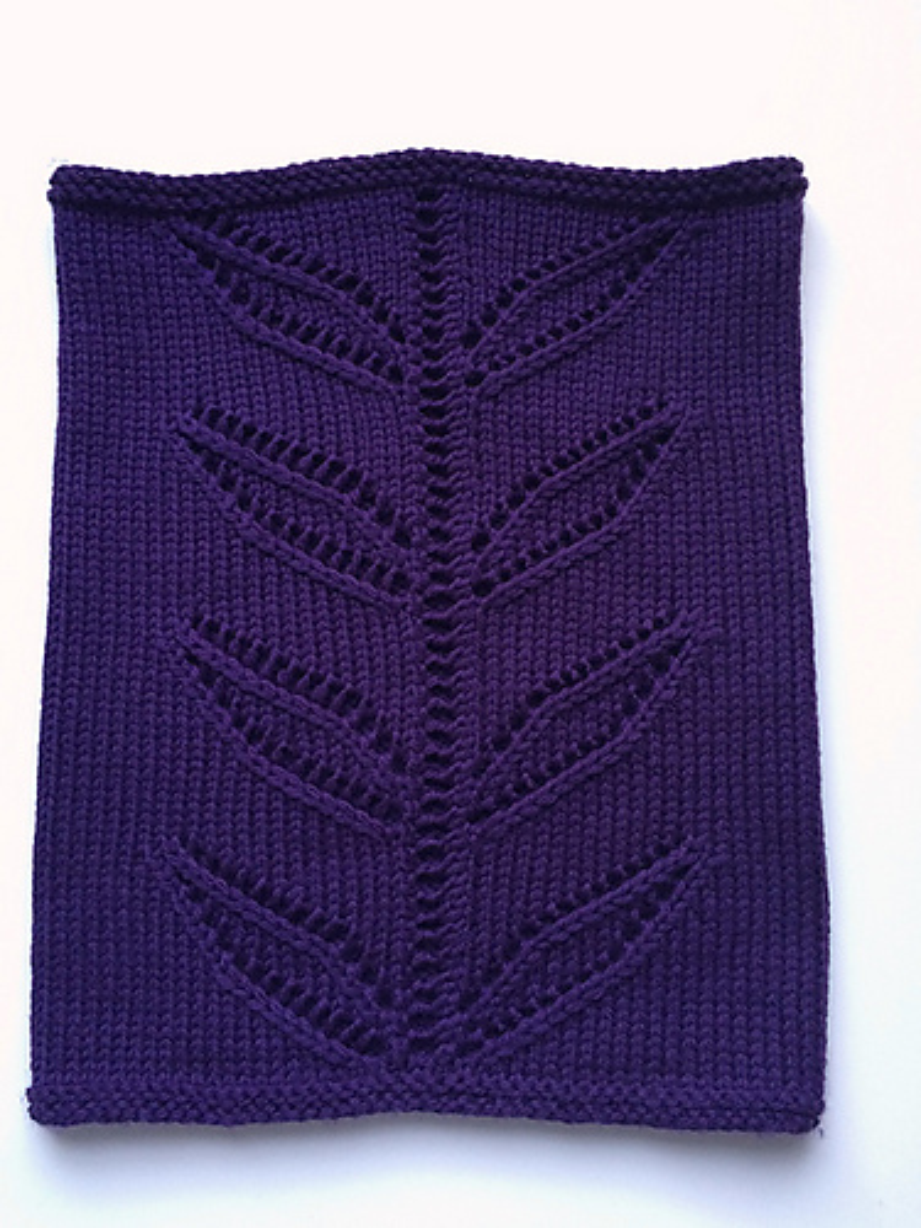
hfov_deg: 48.2
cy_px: 614
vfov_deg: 61.7
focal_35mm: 29
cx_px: 460
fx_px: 1029
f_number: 2.2
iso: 160
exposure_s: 1/33
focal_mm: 4.15
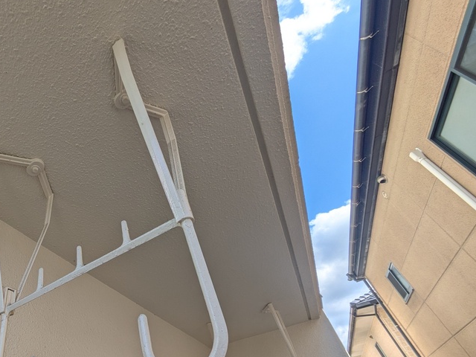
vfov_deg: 60.5
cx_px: 120
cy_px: 260
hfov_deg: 73.6
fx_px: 289
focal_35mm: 21
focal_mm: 1.83
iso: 50
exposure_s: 1/1174
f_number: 2.2
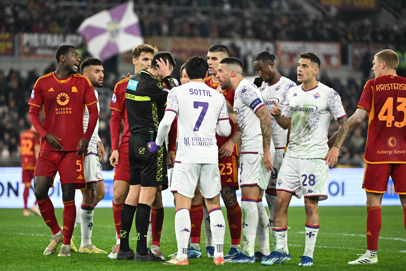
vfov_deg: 5.5
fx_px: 2819
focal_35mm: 250
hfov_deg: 8.2
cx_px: 203
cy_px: 136
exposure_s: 1/1600
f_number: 4
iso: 5000
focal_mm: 250
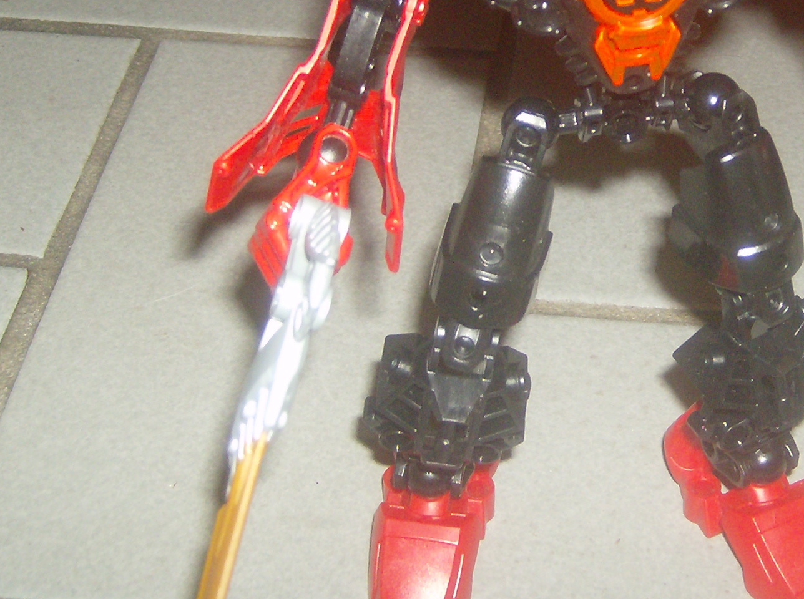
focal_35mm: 72
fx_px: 1669
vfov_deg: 20.2
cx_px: 659
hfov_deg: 26.5
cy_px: 158
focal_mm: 6
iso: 200
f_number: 2.8
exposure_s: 1/60
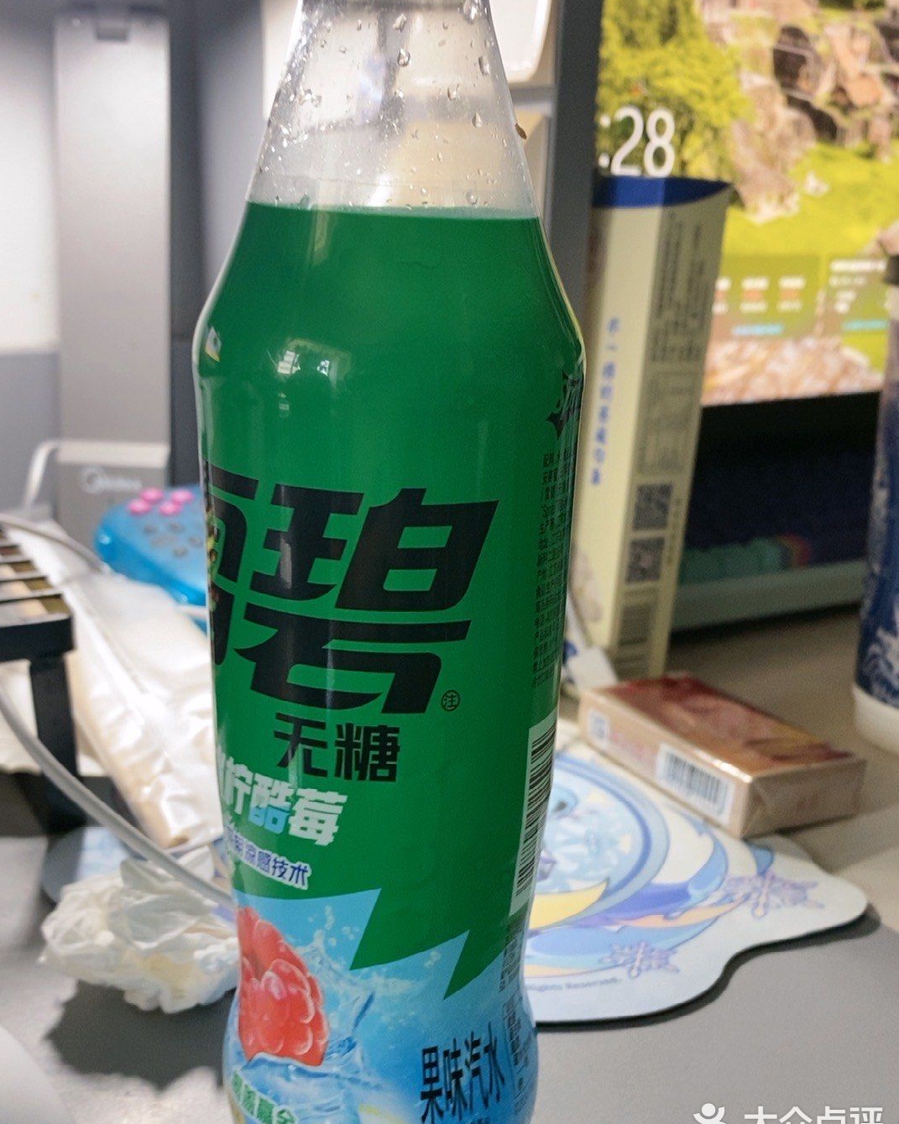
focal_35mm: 63
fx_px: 2096
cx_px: 447
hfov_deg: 24.2
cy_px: 556
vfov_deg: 30.0
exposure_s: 1/40
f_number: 1.8
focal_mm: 4.25
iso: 100
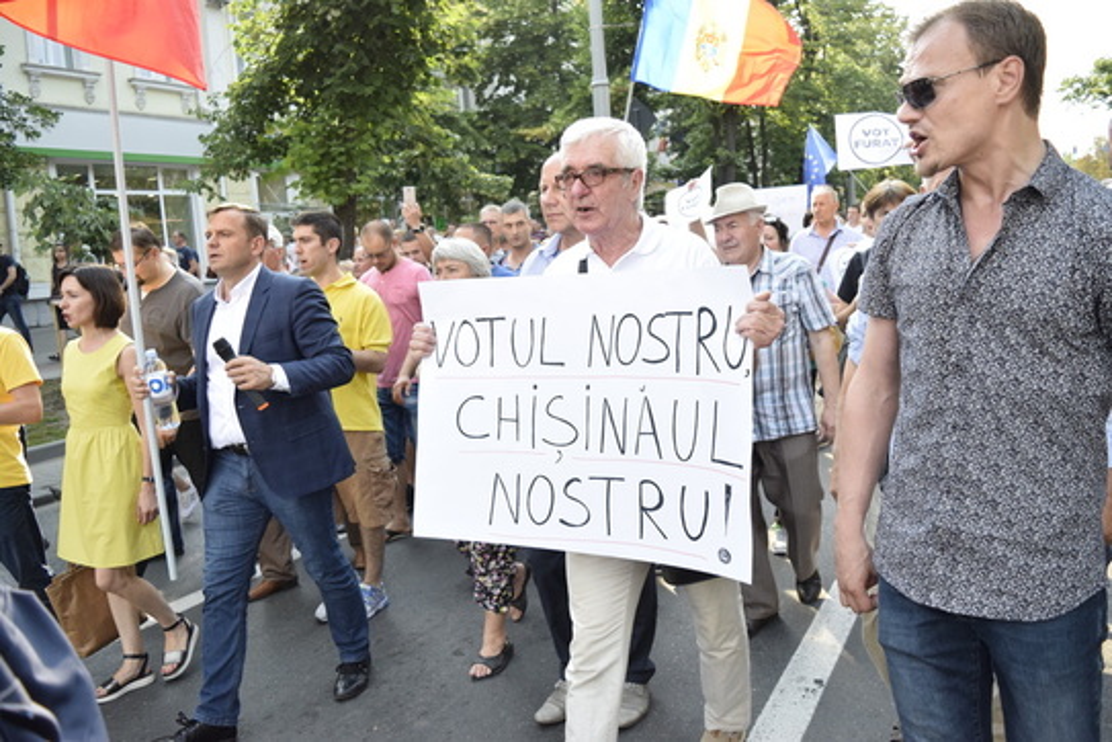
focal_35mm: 30
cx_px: 556
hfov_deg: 61.9
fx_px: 927
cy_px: 371
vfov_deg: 43.6
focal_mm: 20
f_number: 4.5
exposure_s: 1/1250
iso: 1250
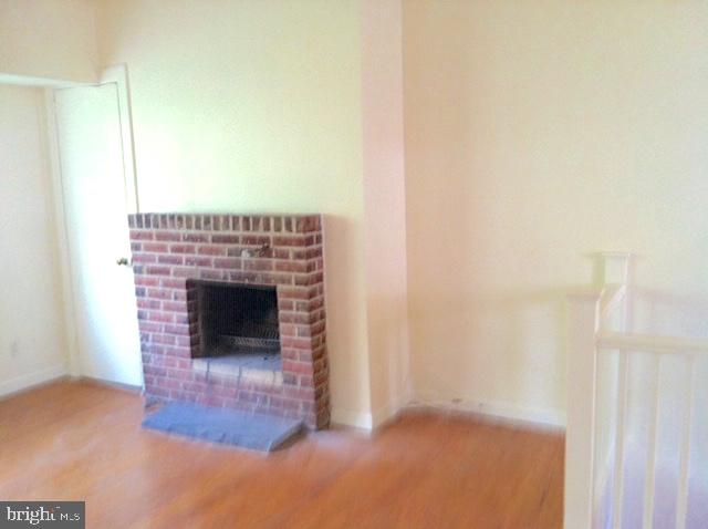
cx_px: 354
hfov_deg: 52.7
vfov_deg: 40.6
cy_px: 264
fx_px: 715
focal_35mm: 35
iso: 160
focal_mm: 3.85
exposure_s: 1/15
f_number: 2.8
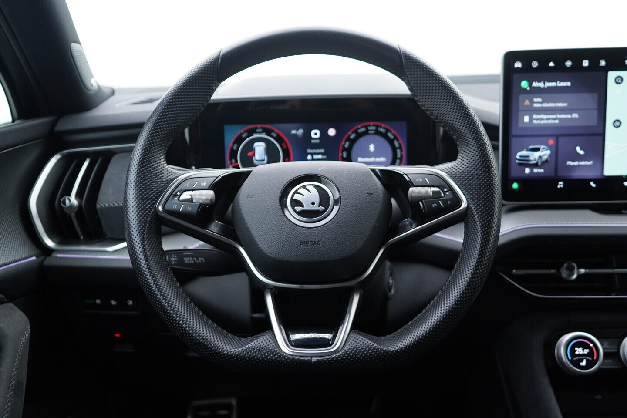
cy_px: 209
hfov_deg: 53.1
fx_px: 627
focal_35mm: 36
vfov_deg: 36.9
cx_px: 314
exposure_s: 1/40
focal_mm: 24
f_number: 2.8
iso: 250
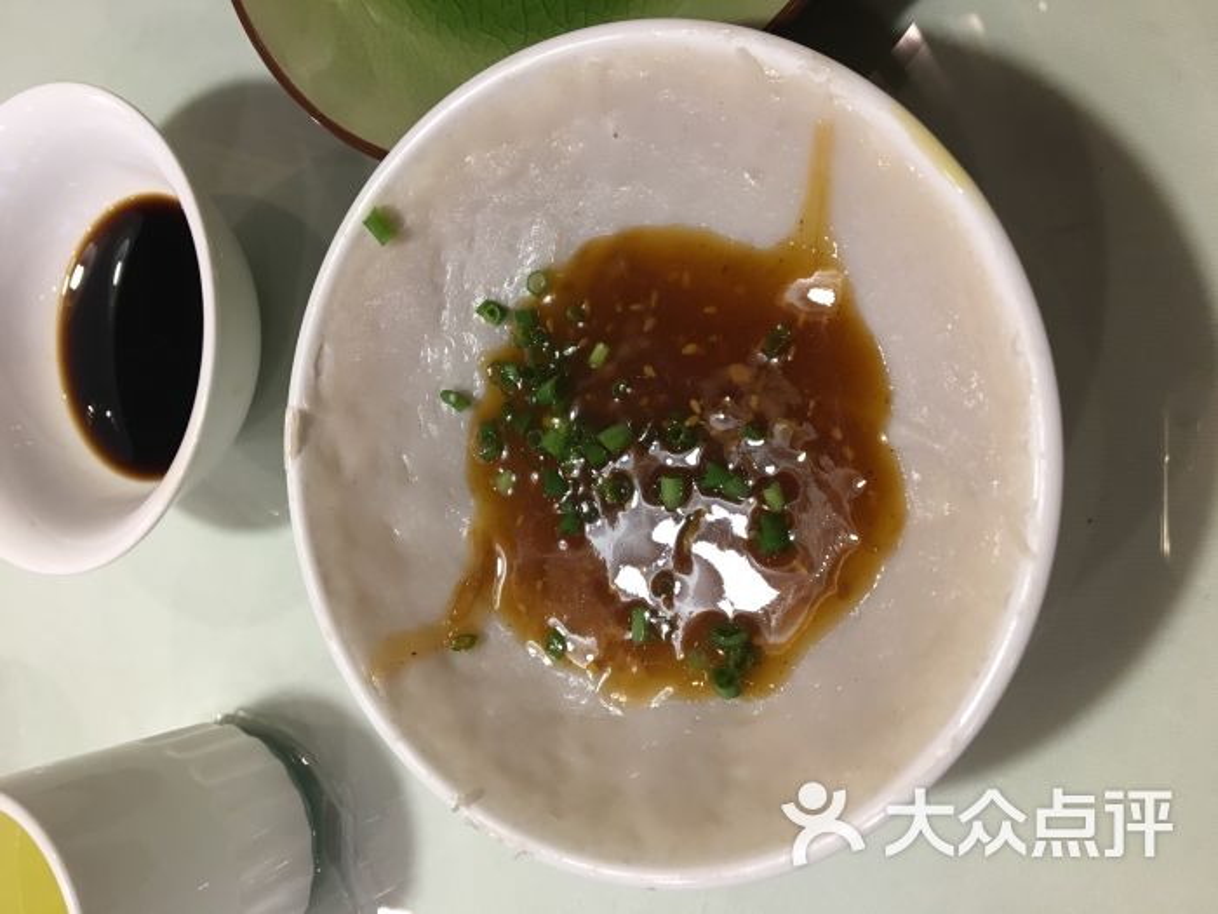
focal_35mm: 29
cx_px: 609
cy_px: 457
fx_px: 1020
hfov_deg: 61.7
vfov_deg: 48.2
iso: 125
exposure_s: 1/33
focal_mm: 4.15
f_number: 2.2
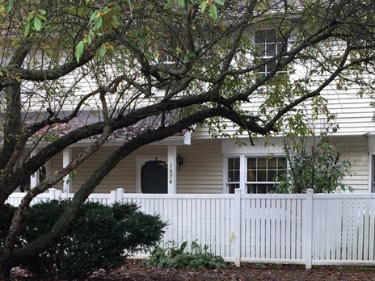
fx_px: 693
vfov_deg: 22.5
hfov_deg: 30.3
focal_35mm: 64
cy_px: 243
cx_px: 192
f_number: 2.2
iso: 32
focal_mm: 4.15
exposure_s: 1/126
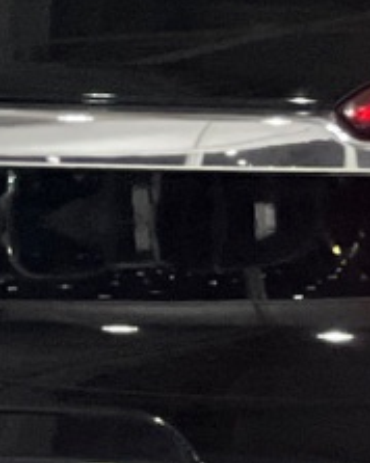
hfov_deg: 2.4
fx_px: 8868
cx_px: 796
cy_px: 511
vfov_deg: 3.0
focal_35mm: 647
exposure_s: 1/24
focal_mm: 9
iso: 400
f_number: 2.8
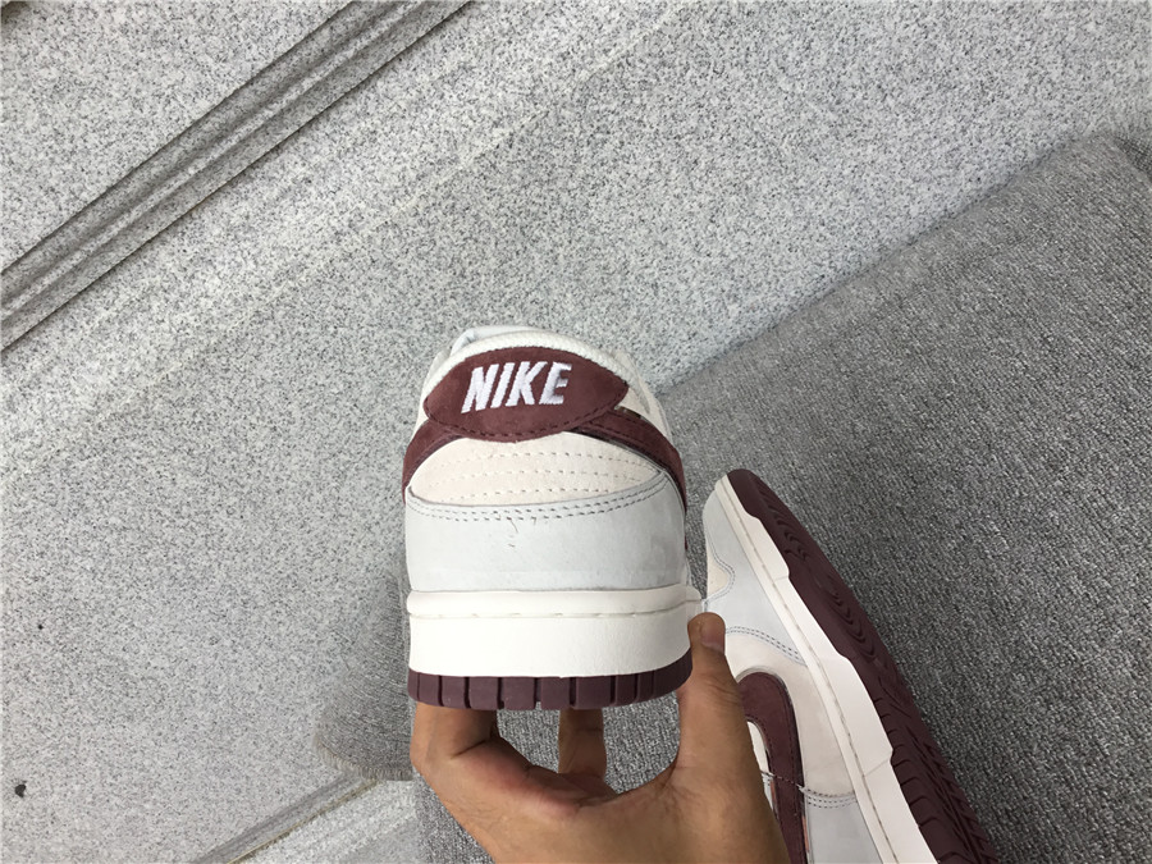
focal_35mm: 31
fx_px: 1032
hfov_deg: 58.4
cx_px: 576
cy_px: 432
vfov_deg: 45.4
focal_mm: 3.3
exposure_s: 1/100
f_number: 2.4
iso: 25
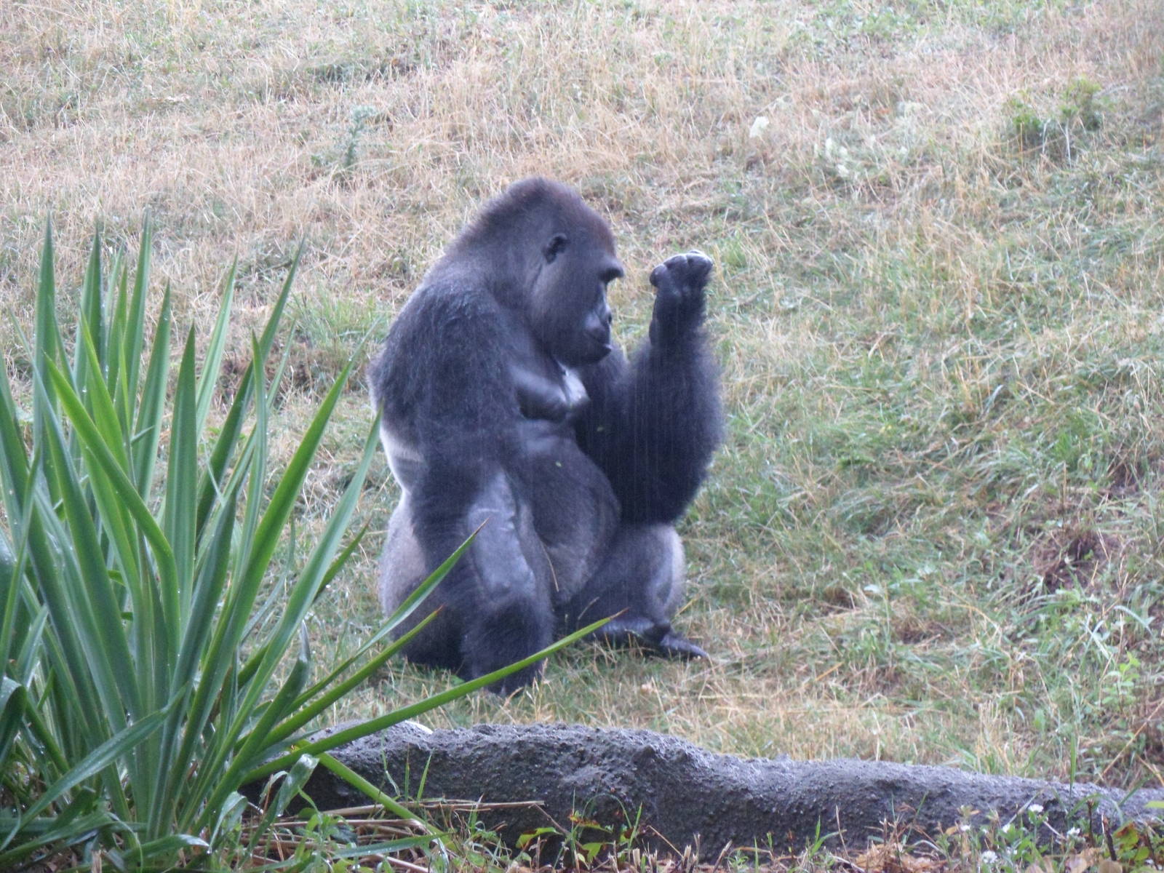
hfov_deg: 9.8
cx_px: 582
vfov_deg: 7.4
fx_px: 6759
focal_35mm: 201
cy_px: 436
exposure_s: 1/30
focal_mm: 36.2
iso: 400
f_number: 5.6
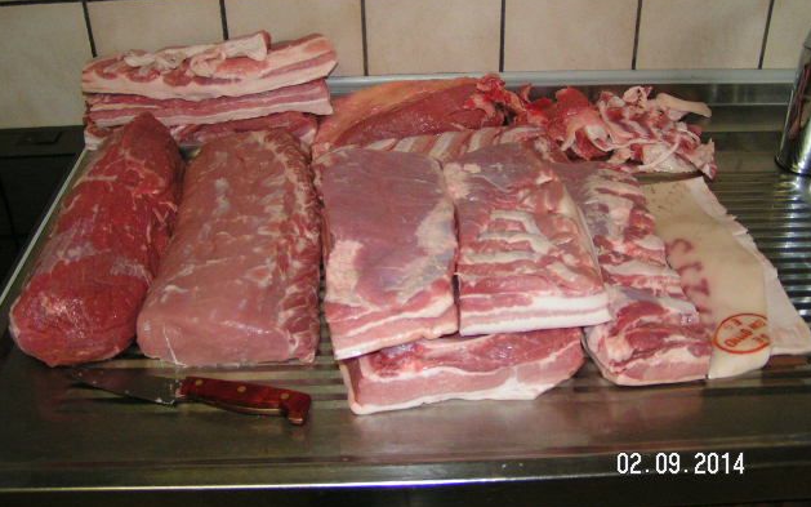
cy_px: 214
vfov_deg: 31.2
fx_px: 906
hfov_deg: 48.2
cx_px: 402
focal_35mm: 41
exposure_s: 1/40
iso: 200
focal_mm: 5.8
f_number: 2.8
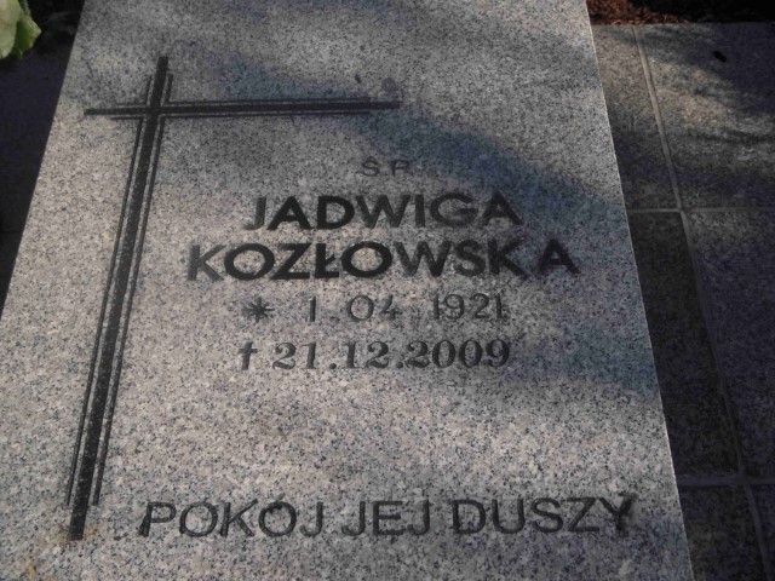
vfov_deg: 25.7
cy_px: 290
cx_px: 388
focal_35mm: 57
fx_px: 1276
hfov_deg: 33.8
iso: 100
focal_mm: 9.4
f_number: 3.6
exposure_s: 1/1000
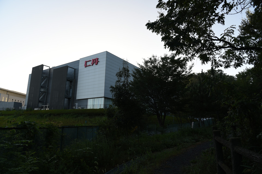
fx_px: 175
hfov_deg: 73.7
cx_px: 131
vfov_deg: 53.1
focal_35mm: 24
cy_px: 87
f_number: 8
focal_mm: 24
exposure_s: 1/60
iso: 180
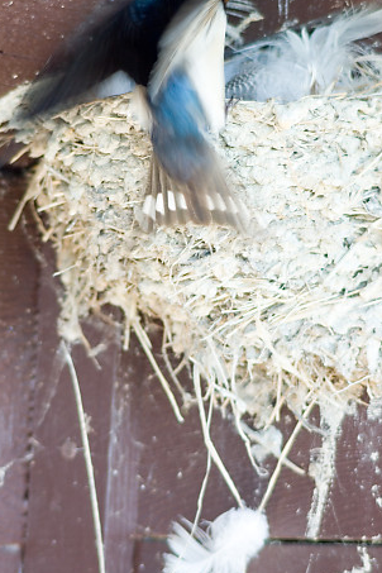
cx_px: 246
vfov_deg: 5.2
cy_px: 219
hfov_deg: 3.5
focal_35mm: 397
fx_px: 6318
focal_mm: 200
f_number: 5.6
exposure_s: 1/30
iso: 100
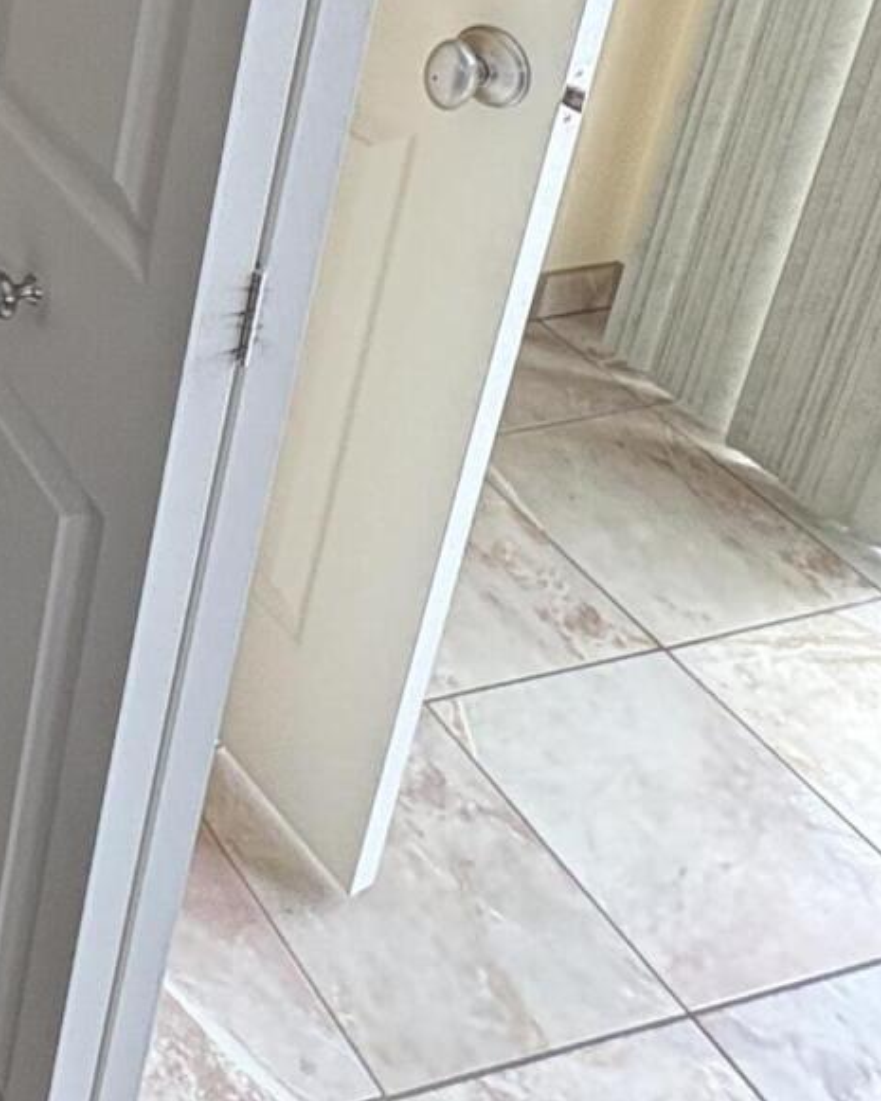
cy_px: -216
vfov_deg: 32.7
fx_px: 1531
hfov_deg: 24.2
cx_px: -483
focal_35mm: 47
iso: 250
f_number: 2.2
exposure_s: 1/88
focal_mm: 2.22
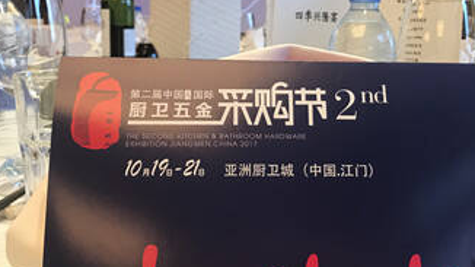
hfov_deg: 46.2
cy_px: 112
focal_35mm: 44
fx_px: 554
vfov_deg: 27.0
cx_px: 277
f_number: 1.8
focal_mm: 3.99
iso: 40
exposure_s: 1/25
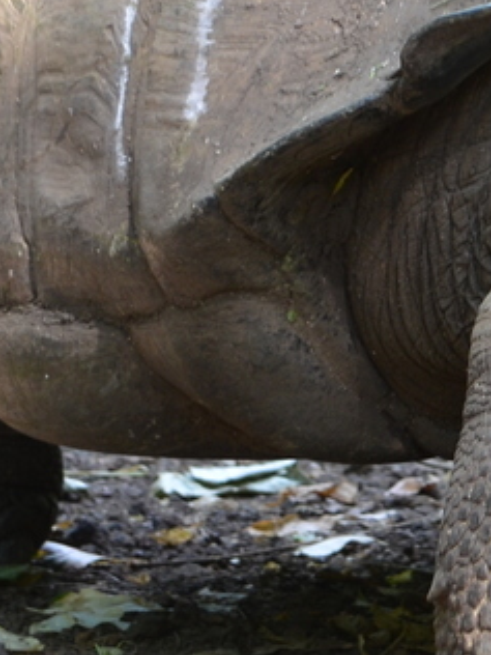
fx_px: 12085
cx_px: 694
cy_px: 88
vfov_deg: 3.1
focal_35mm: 639
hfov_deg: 2.3
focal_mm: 120
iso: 400
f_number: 5.6
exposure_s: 1/125
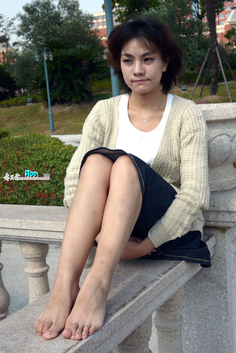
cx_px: 118
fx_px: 492
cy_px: 176
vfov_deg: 39.6
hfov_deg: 27.0
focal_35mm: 50
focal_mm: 50
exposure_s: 1/125
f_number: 13
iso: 100
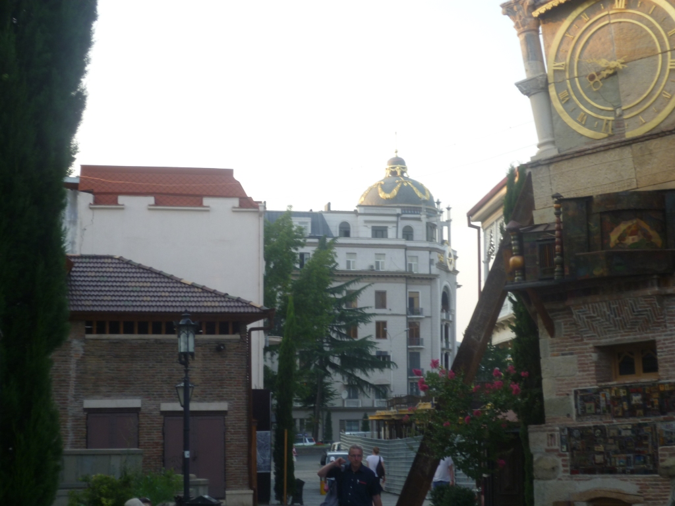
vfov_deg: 21.9
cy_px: 253
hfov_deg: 29.0
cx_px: 338
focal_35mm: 67
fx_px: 1306
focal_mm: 12
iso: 80
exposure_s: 1/60
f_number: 4.3
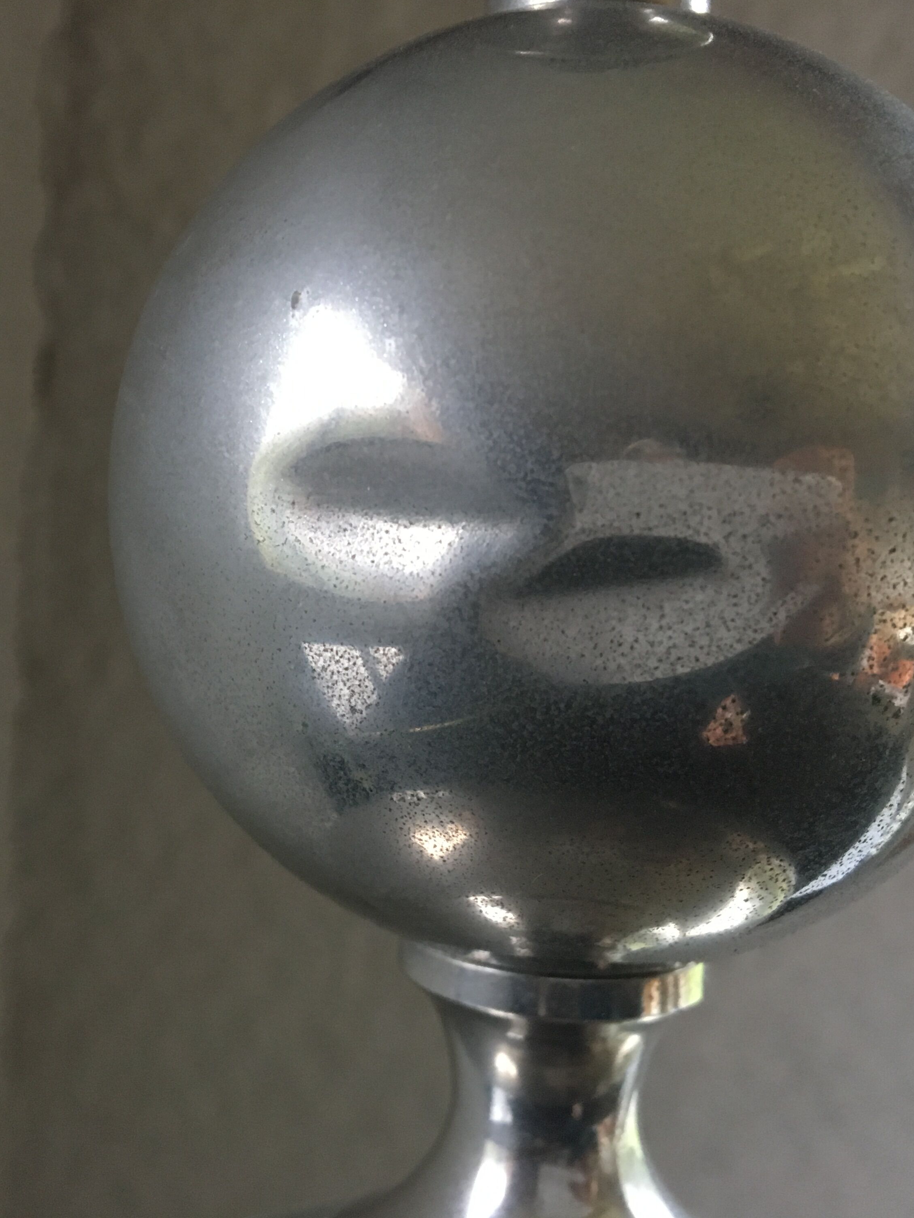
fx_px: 1373
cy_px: 611
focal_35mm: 39
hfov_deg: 36.7
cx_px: 376
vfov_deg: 47.9
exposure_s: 1/30
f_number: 2.2
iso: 160
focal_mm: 4.15
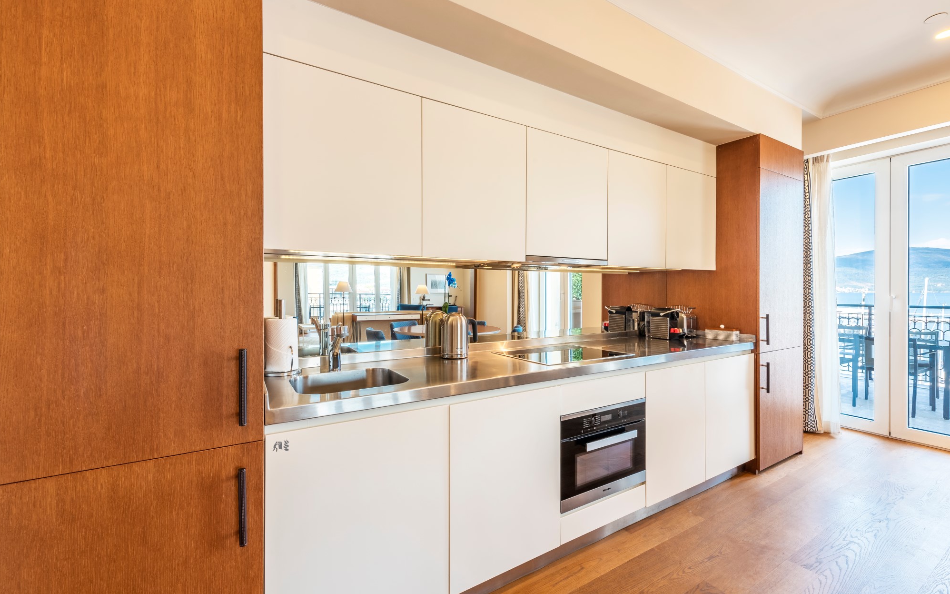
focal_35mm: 15
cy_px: 295
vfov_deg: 74.8
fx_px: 388
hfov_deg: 101.4
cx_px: 492
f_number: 10
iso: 50
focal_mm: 14
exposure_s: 1/13
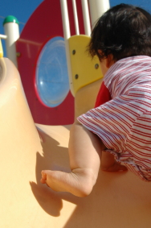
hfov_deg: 25.4
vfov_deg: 36.6
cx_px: 96
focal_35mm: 53
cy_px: 174
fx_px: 334
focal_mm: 20
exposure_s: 1/640
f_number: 8
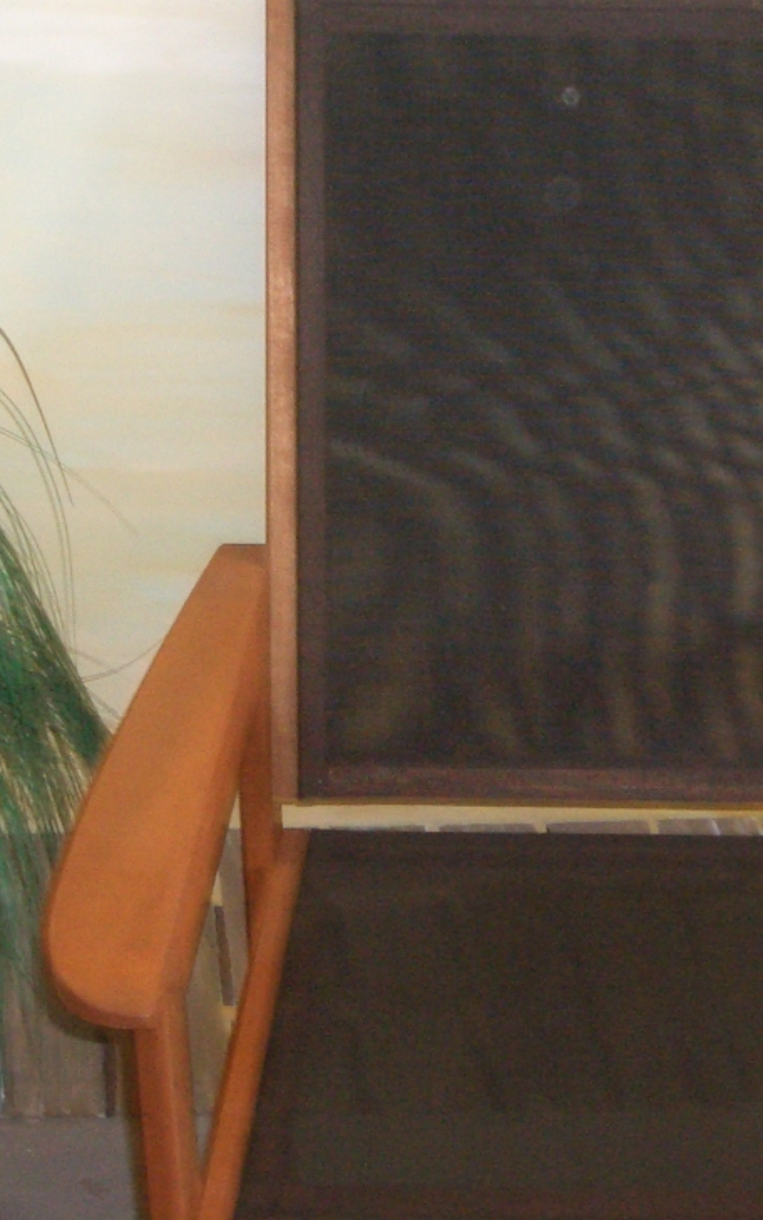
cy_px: 716
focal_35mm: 80
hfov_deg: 16.1
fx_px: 2660
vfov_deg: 25.8
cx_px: 681
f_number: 4.3
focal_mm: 5.7
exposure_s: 1/40
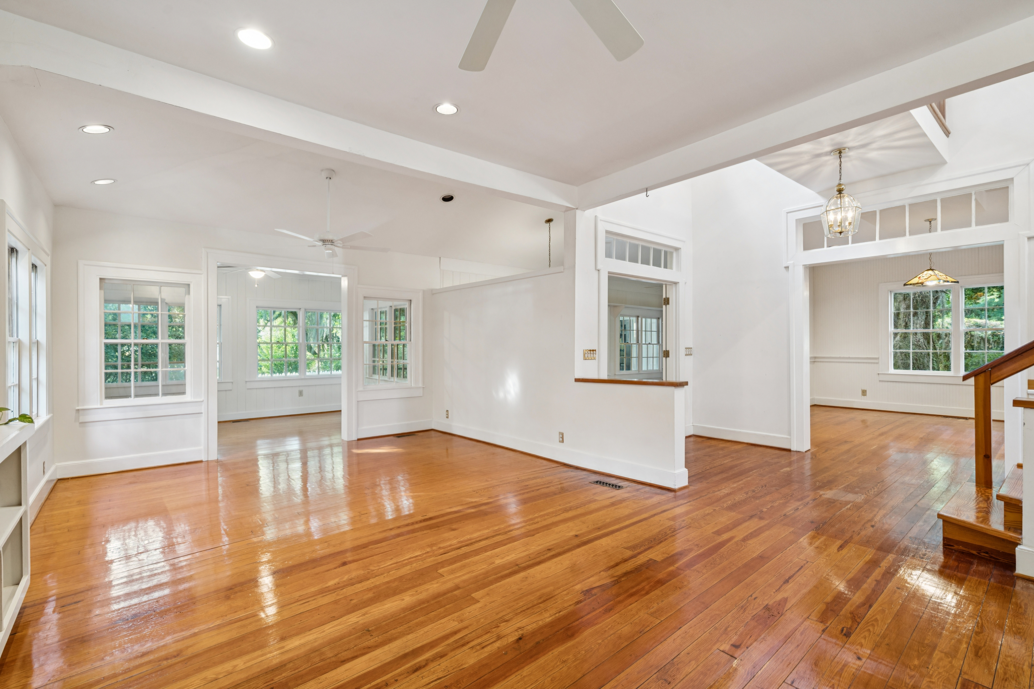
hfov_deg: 96.7
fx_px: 460
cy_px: 344
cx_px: 517
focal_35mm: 16
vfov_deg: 73.7
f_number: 8
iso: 400
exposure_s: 1/3.33
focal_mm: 16
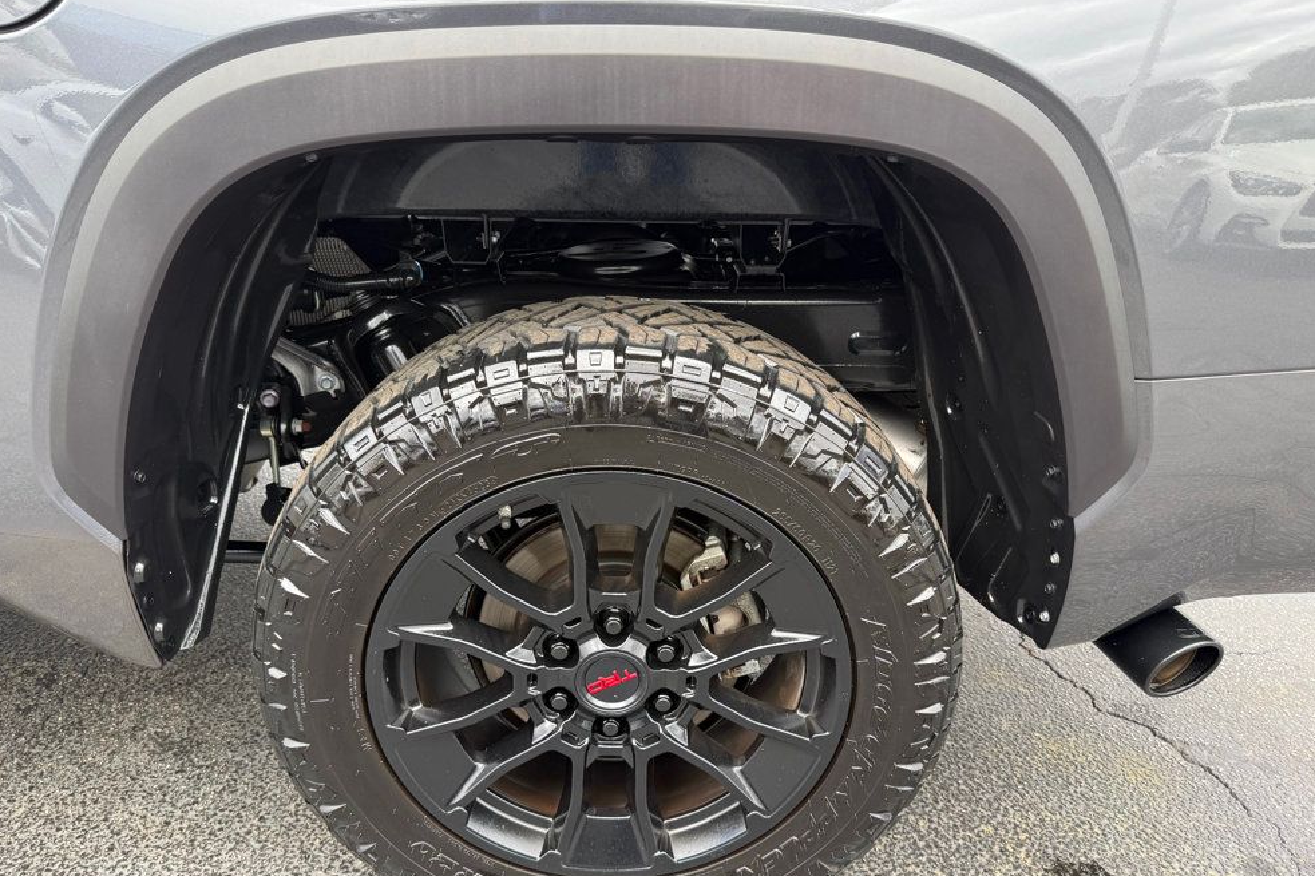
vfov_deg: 49.5
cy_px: 464
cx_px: 657
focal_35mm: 26
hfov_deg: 69.4
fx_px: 949
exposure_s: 1/240
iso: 80
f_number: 1.78
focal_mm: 6.76
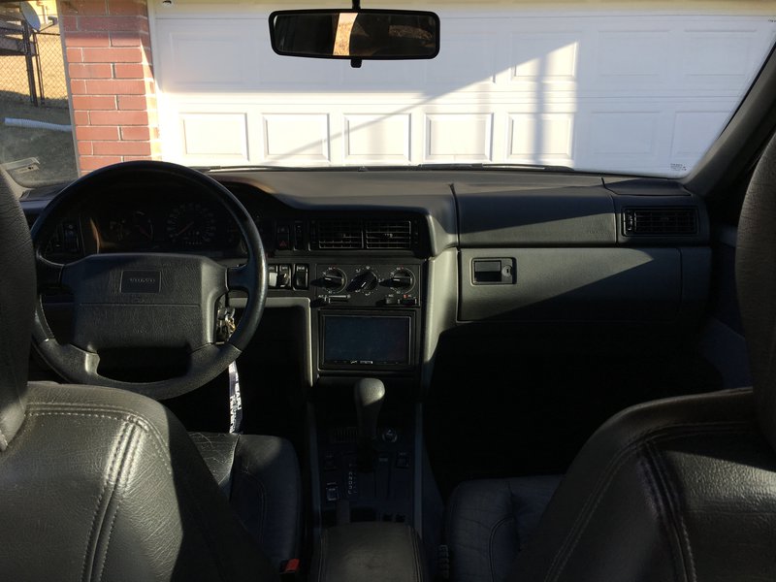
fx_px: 650
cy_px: 291
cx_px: 388
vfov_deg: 48.2
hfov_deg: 61.7
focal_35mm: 29
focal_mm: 4.15
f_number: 2.2
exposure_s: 1/272
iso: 25
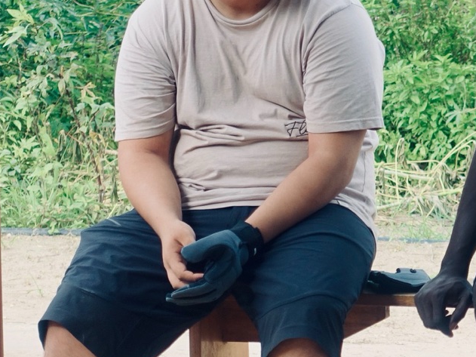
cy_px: 193
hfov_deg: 9.9
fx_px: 2695
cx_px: 647
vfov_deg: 7.6
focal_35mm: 196
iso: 125
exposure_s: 1/400
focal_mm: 24.64
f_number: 2.8
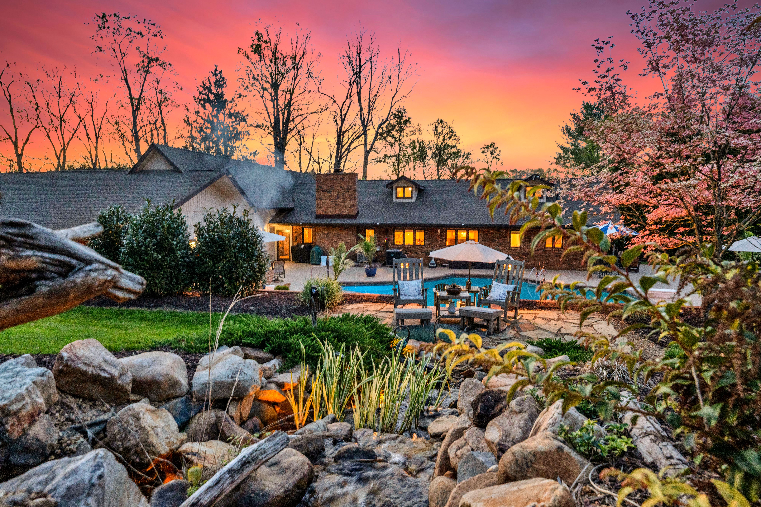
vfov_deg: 59.5
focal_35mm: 21
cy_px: 254
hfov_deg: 81.2
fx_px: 444
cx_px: 380
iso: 1600
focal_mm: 21
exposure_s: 1/10
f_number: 7.1
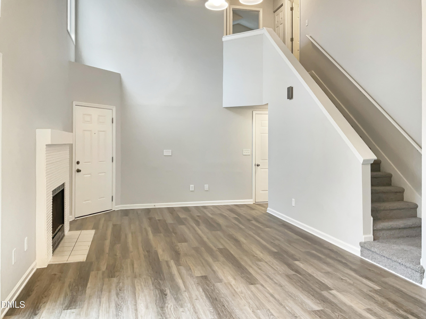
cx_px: 213
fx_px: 357
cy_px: 160
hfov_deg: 61.7
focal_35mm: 29
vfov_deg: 48.2
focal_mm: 3
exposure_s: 1/60
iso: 64
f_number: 1.8
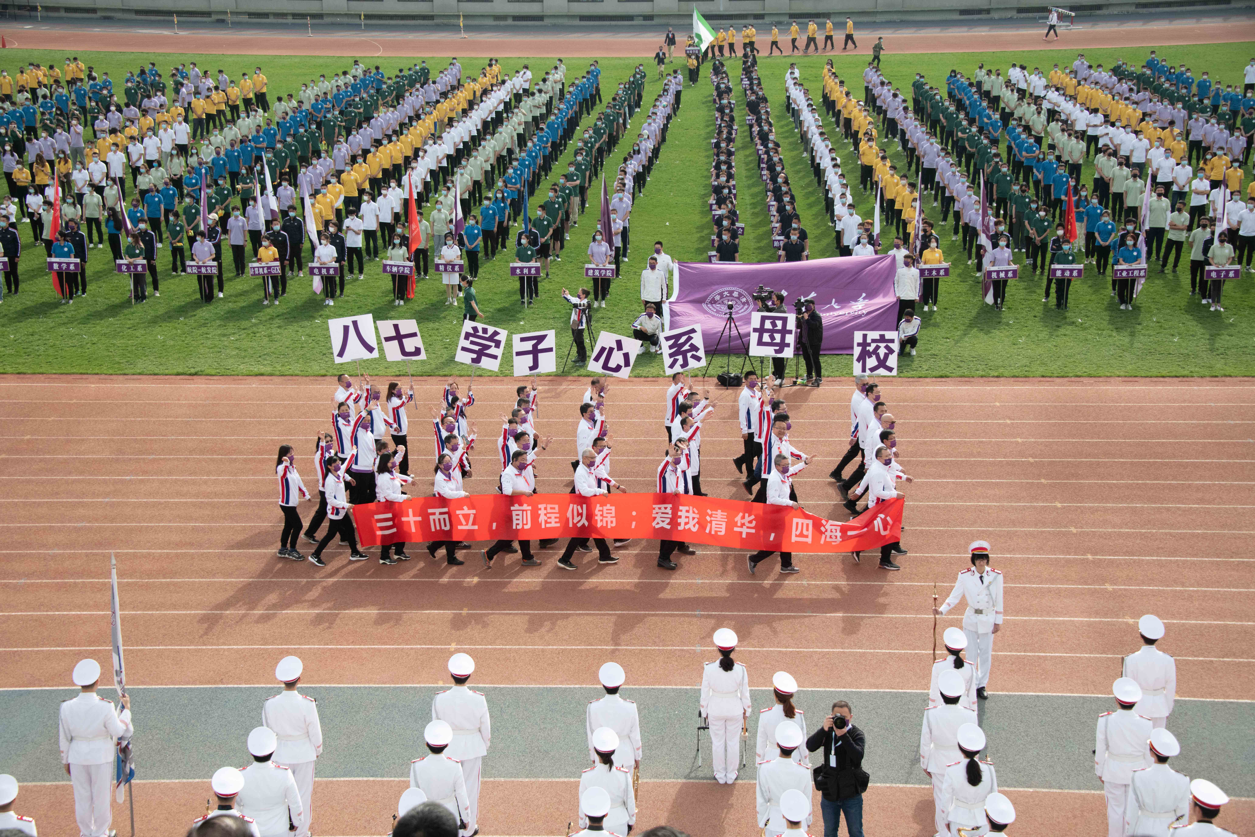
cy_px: 418
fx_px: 1917
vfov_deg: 24.6
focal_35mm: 55
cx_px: 628
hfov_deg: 36.2
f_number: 5.6
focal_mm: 55
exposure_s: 1/2500
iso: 800
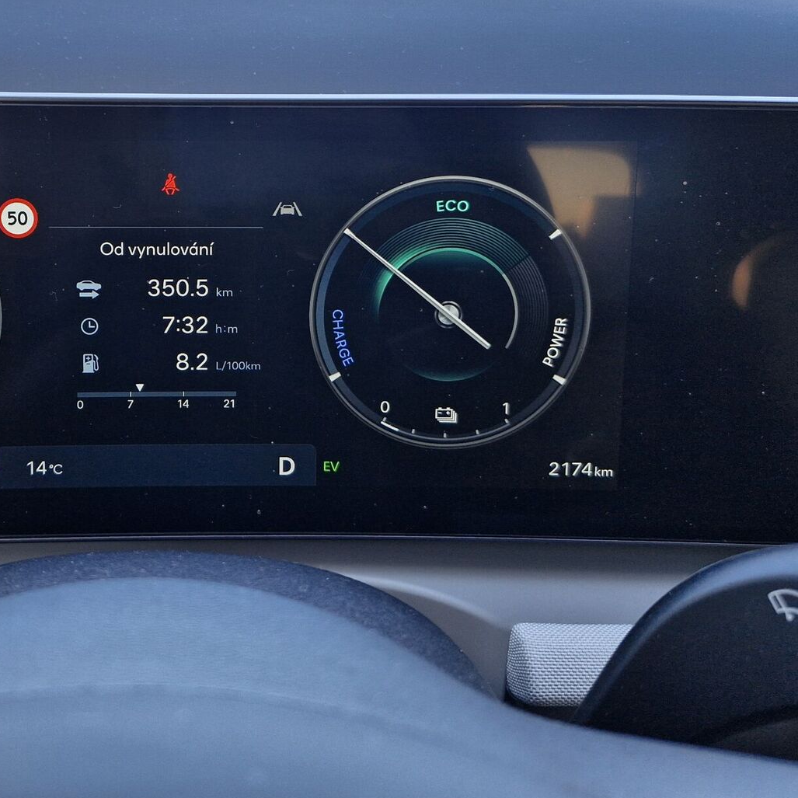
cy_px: 244
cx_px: 226
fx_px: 991
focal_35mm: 38
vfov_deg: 43.0
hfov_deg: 42.8
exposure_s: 1/100
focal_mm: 5.54
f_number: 1.8
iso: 50
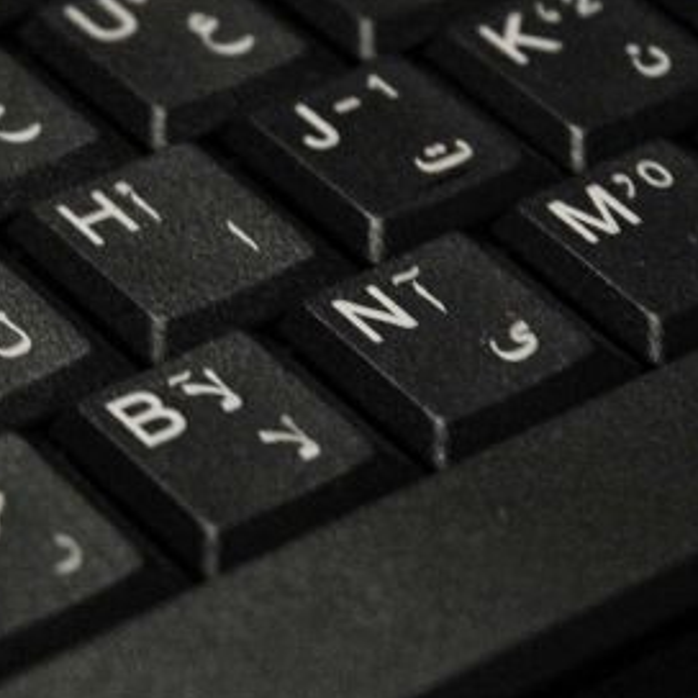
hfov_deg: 6.7
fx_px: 5977
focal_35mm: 262
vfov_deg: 6.7
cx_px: 28
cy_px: 243
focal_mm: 70
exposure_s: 1/40
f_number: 5.6
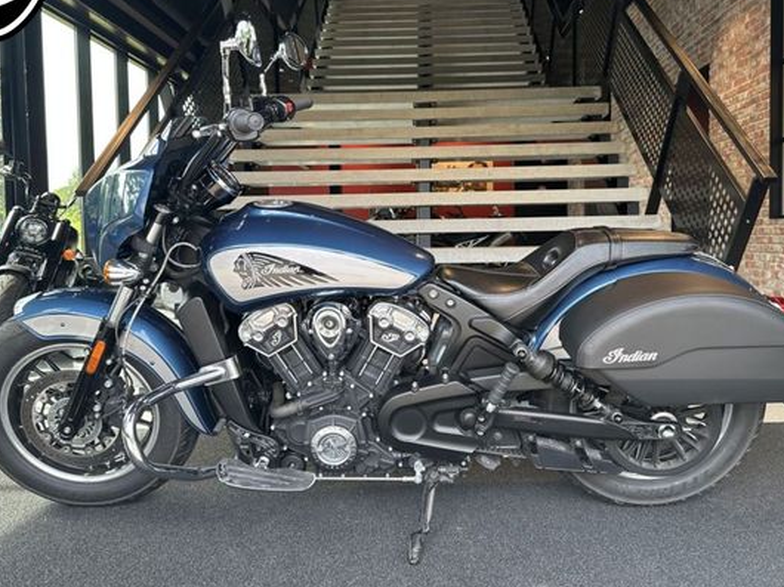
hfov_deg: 61.6
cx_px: 416
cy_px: 260
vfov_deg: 48.1
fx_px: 657
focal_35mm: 29
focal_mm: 6.86
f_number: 1.78
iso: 64
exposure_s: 1/121
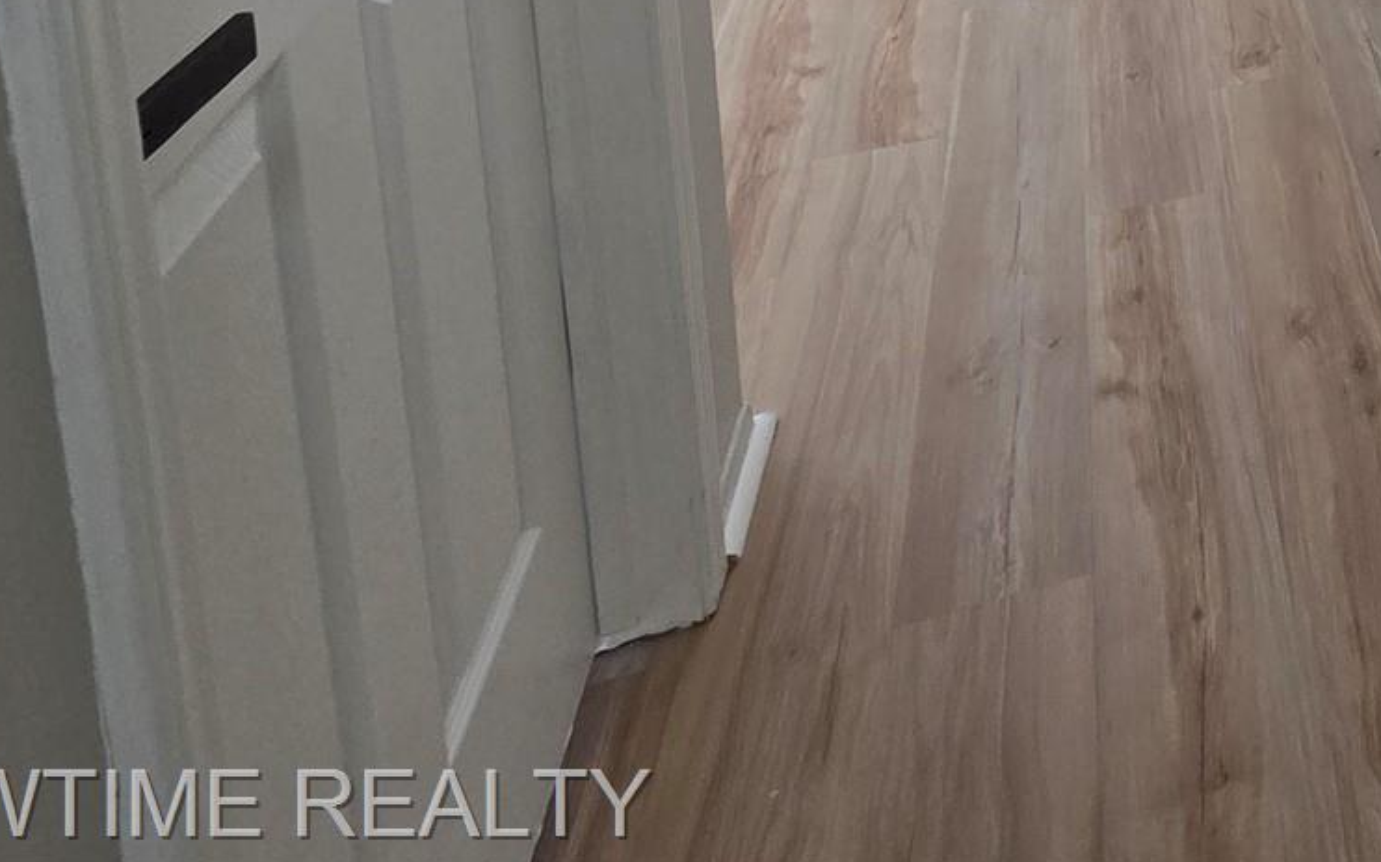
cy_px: -557
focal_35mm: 38
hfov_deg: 38.6
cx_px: 1641
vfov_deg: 23.5
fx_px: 1430
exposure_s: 1/120
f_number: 2.2
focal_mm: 2.2
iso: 100
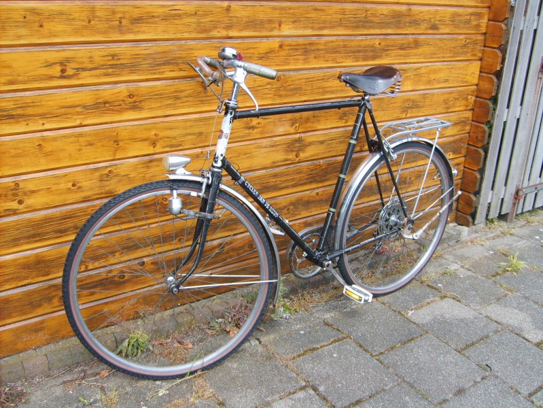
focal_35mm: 35
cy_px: 204
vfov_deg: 40.7
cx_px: 272
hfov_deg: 52.6
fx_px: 549
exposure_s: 1/180
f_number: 2.8
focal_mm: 5.8
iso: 50
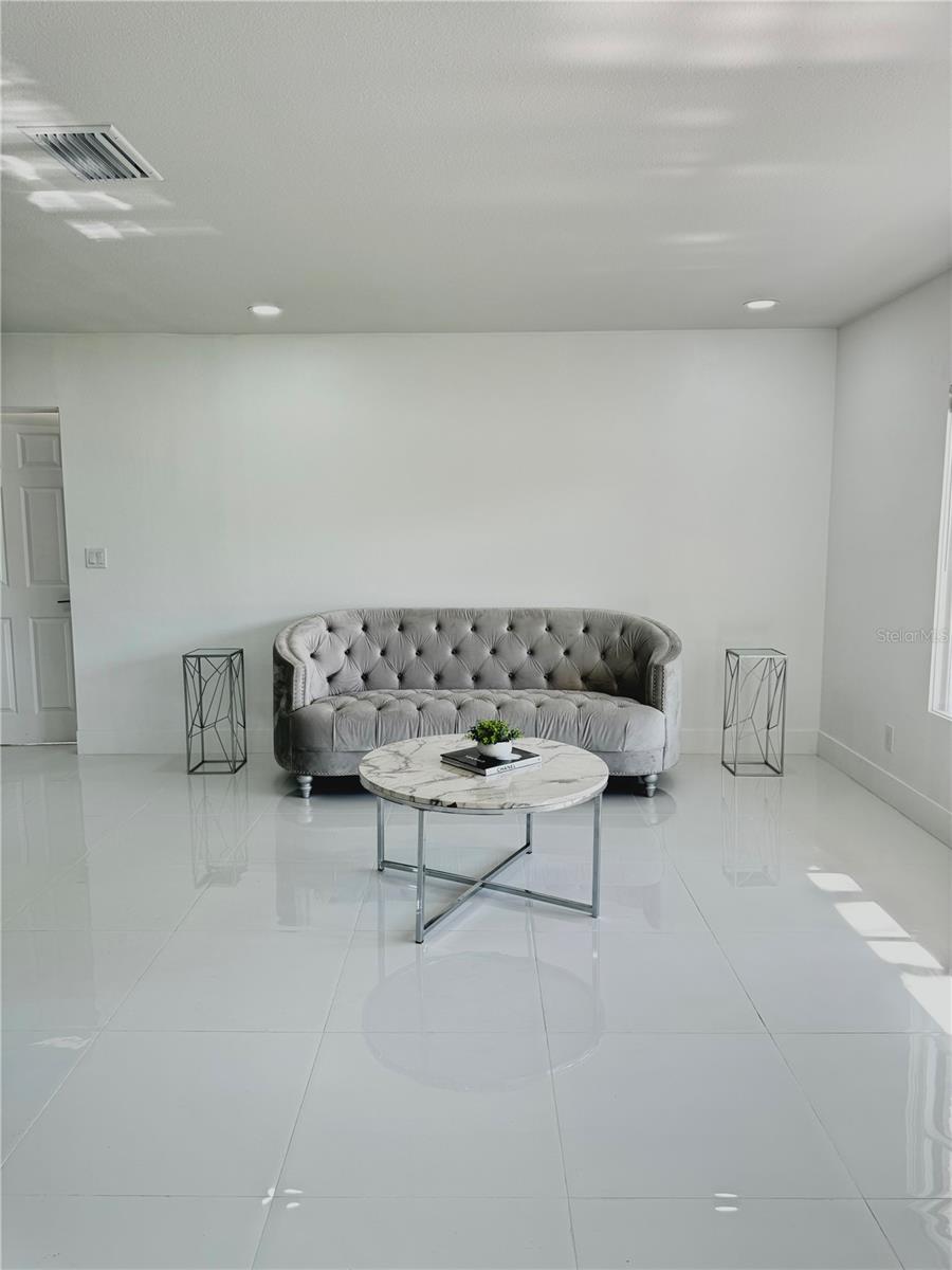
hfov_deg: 56.8
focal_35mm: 24
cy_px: 635
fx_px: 880
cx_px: 476
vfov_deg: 71.6
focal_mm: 6.76
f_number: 1.78
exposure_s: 1/152
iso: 80
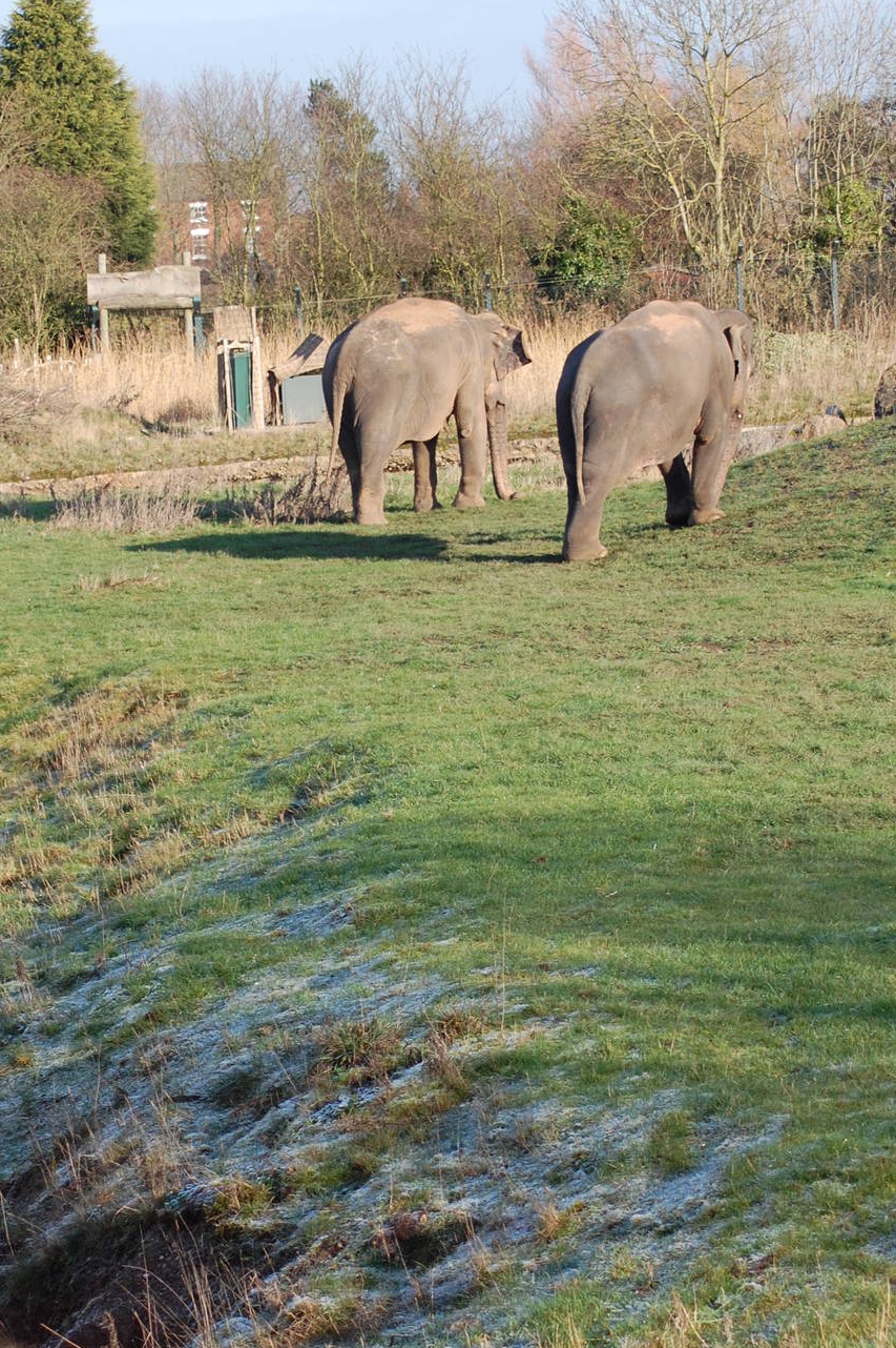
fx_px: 4897
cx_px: 527
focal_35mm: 131
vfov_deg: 15.7
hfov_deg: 10.5
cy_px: 785
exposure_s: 1/500
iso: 280
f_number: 5.6
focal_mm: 70
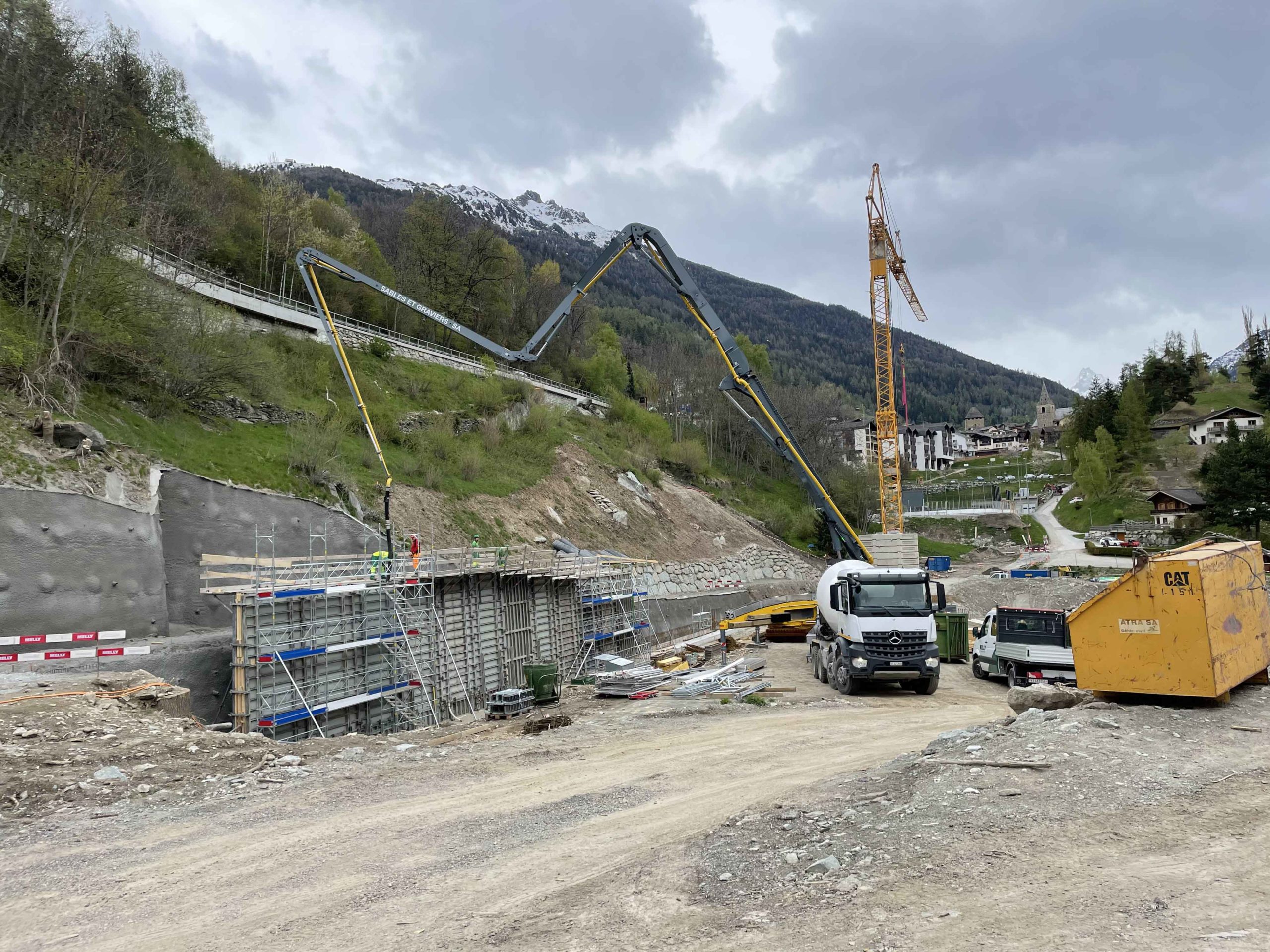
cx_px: 635
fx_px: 954
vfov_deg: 53.1
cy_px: 476
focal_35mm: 26
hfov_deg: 67.3
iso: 32
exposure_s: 1/2882
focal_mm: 4.2
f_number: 1.6
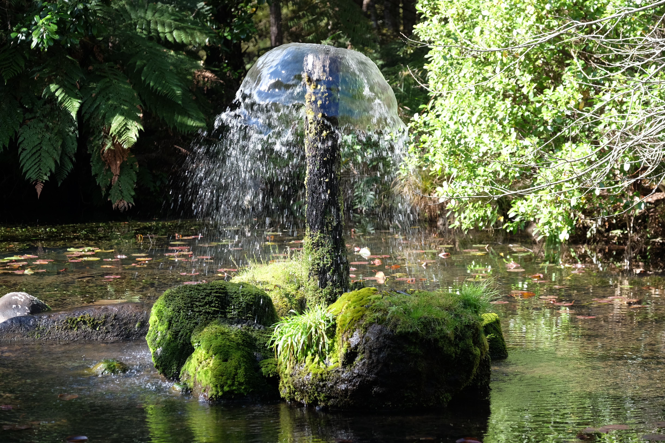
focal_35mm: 131
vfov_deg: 10.5
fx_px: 2420
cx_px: 332
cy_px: 222
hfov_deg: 15.6
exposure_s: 1/140
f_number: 4
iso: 200
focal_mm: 87.1
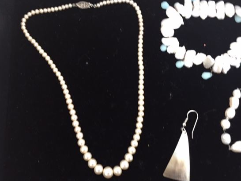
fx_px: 237
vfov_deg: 41.8
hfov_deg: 53.9
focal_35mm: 34
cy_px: 91
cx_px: 109
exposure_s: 1/17
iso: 250
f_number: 2.2
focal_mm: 4.15
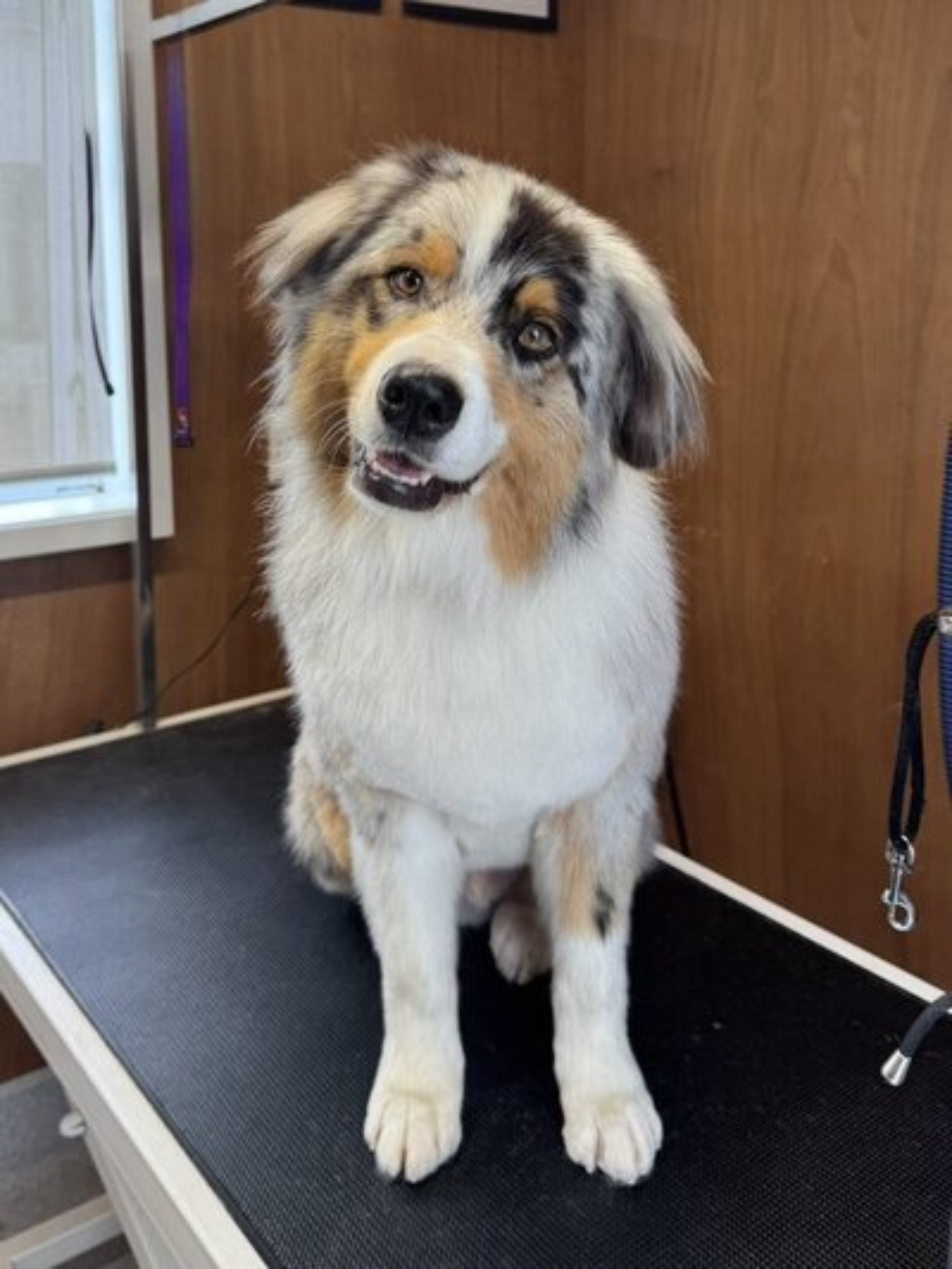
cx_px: 476
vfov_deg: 71.6
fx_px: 880
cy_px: 634
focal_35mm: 24
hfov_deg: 56.8
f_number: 1.78
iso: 80
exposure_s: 1/100
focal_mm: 6.76
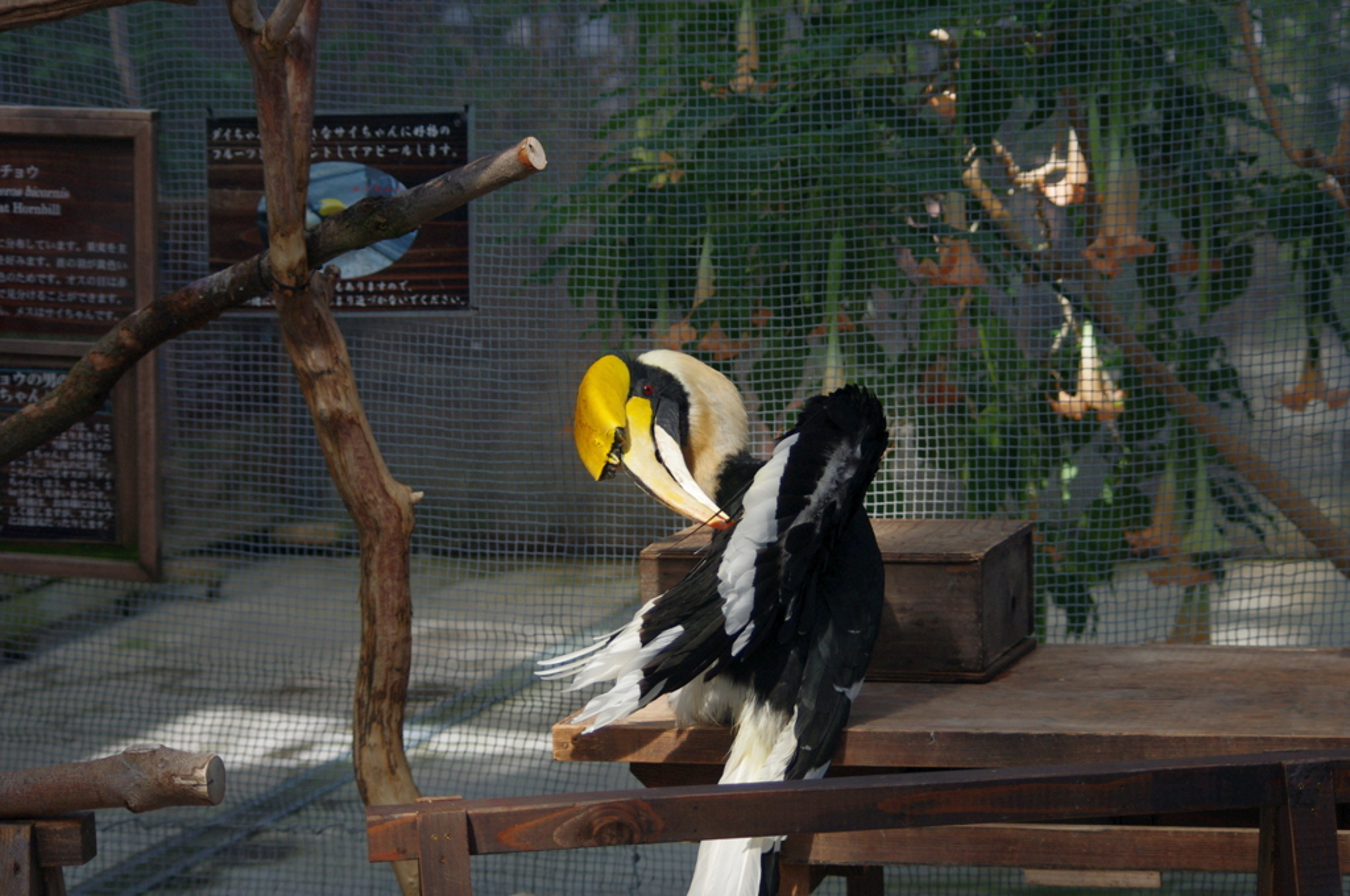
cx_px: 675
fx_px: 3071
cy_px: 448
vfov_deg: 16.6
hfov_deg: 24.8
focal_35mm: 82
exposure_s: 1/200
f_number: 4
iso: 400
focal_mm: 55
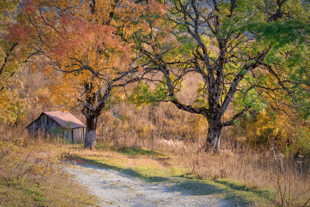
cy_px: 104
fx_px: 921
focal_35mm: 107
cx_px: 155
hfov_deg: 19.1
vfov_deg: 12.8
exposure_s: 1/60
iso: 500
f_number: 11
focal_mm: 71.5
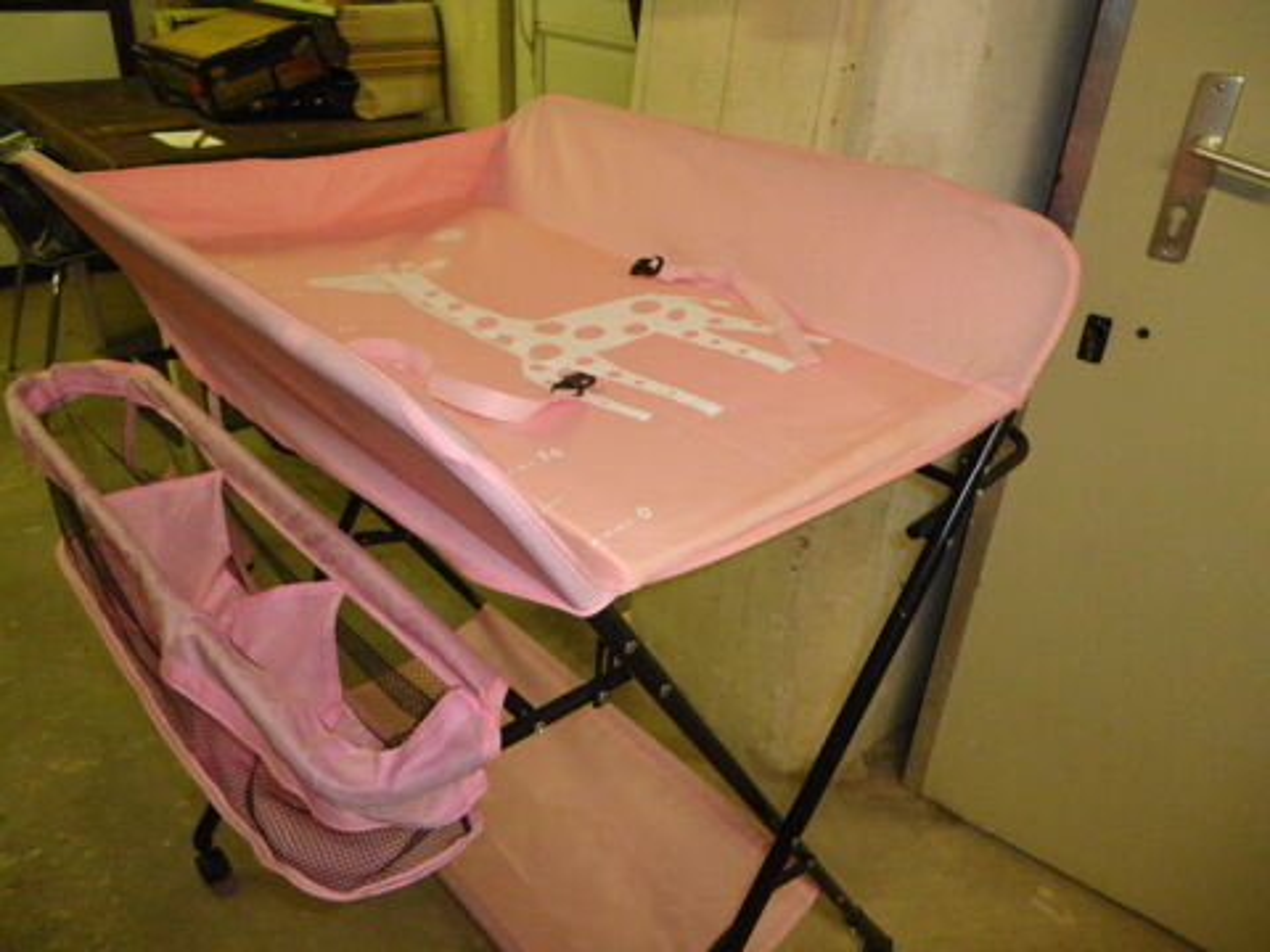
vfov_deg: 49.7
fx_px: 1027
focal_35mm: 28
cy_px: 476
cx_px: 635
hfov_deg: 63.4
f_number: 2.6
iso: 400
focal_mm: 4.9
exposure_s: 1/60
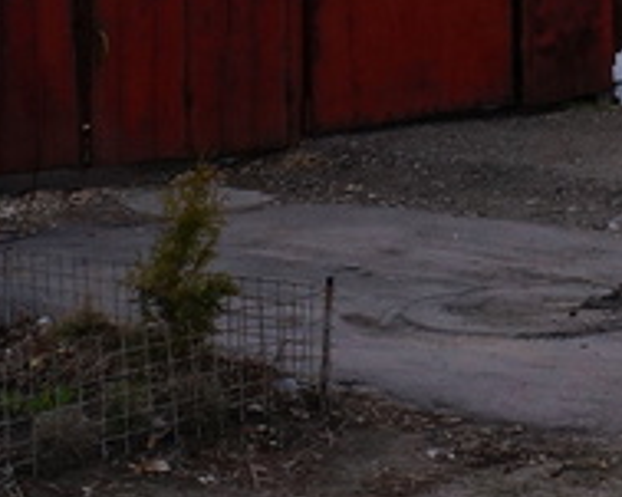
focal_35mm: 114
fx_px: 2098
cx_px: 849
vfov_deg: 12.8
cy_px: -252
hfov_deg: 15.9
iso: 400
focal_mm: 18
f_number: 9
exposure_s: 1/250
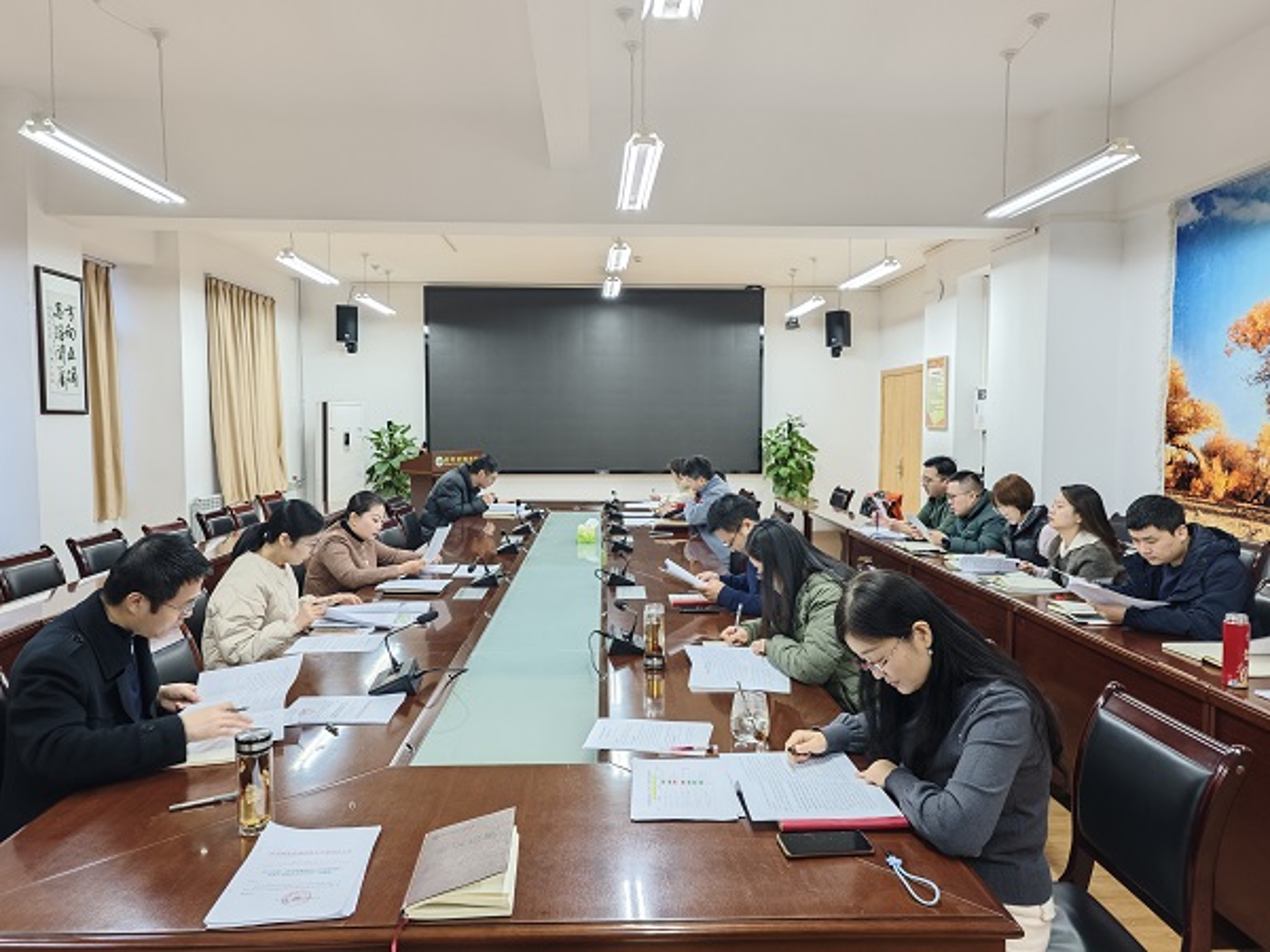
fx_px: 844
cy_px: 476
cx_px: 635
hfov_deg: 73.9
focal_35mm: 23
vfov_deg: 58.9
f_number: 1.6
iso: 500
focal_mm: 6.55
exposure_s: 1/50.2
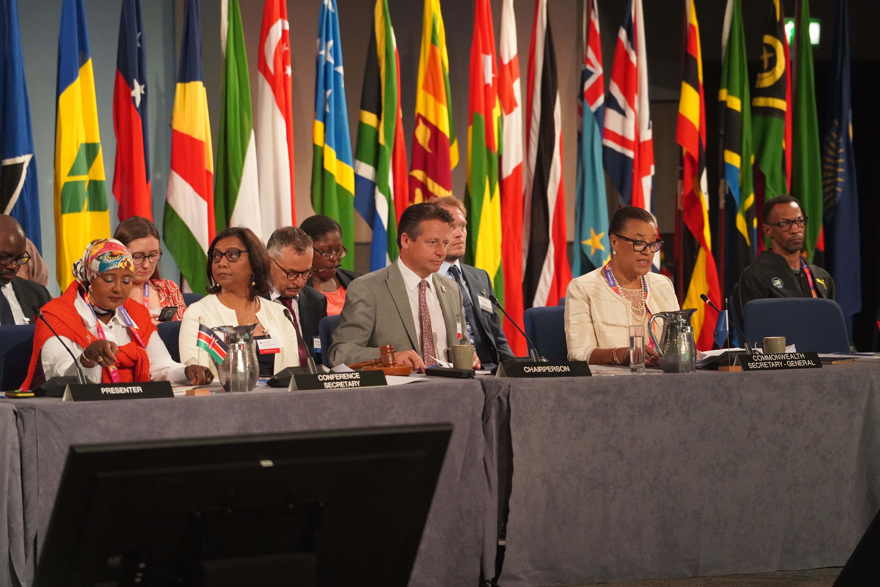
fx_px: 4326
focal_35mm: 177
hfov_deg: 11.6
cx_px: 440
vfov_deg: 7.8
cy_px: 294
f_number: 4
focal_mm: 177
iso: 8000
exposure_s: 1/200
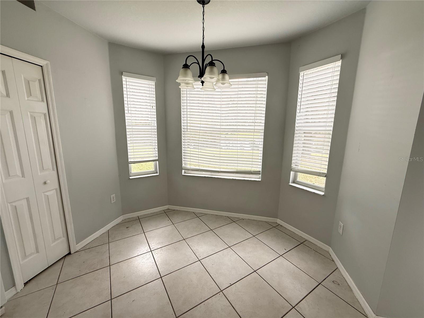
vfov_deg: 85.7
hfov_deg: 102.1
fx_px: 171
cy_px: 159
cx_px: 212
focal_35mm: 14
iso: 160
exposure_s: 1/99
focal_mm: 2.22
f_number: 2.2
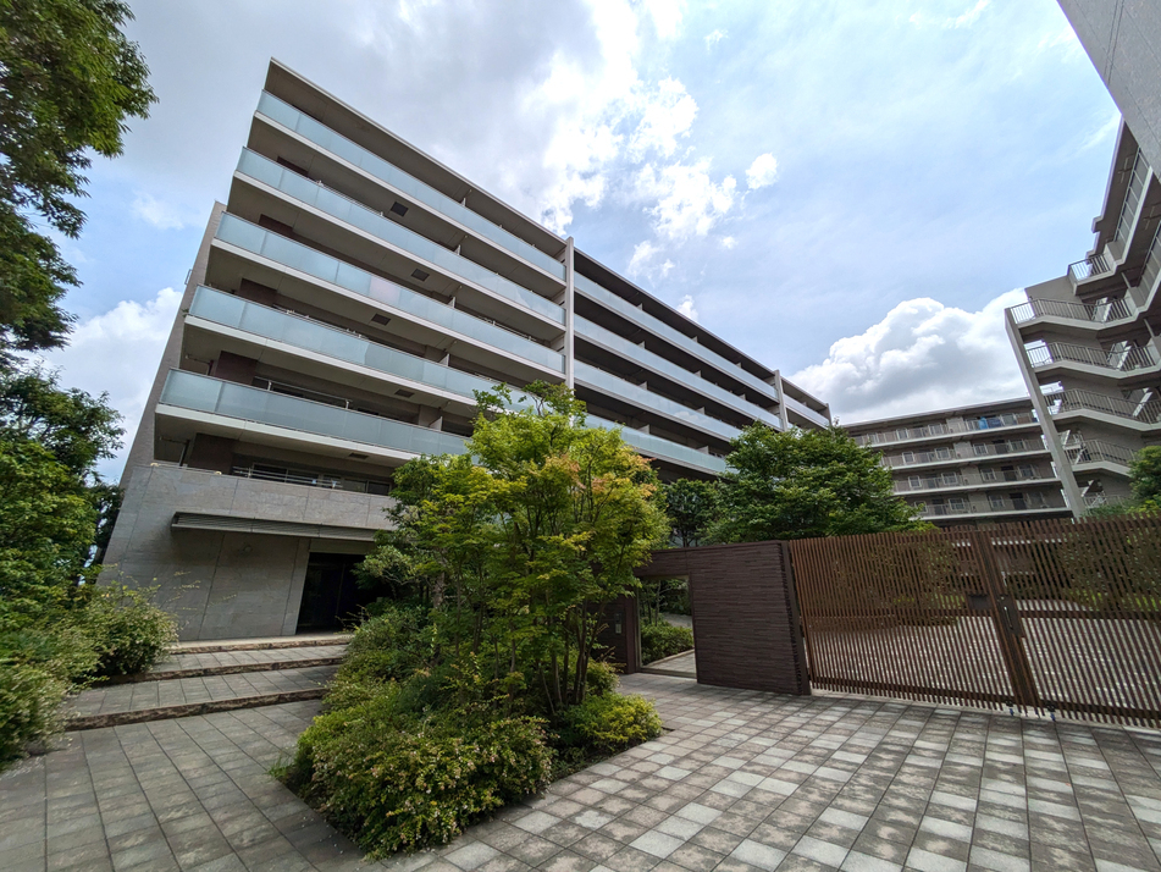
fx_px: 470
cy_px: 436
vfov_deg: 85.7
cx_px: 580
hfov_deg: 102.0
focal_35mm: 14
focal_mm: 1.83
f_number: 2.2
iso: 50
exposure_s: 1/4587
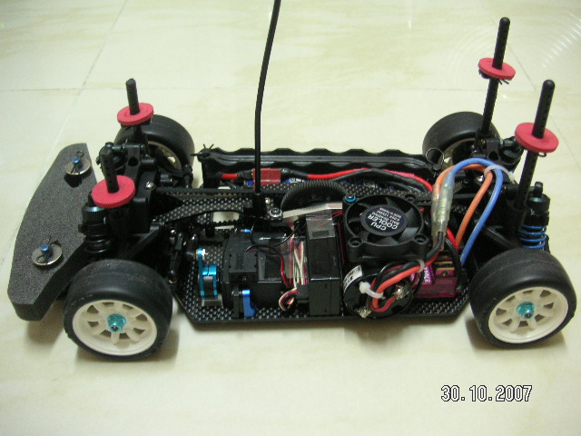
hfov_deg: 50.1
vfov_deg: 38.7
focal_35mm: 37
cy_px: 218
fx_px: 621
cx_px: 290
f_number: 2.8
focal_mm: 6.1
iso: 100
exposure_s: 1/2
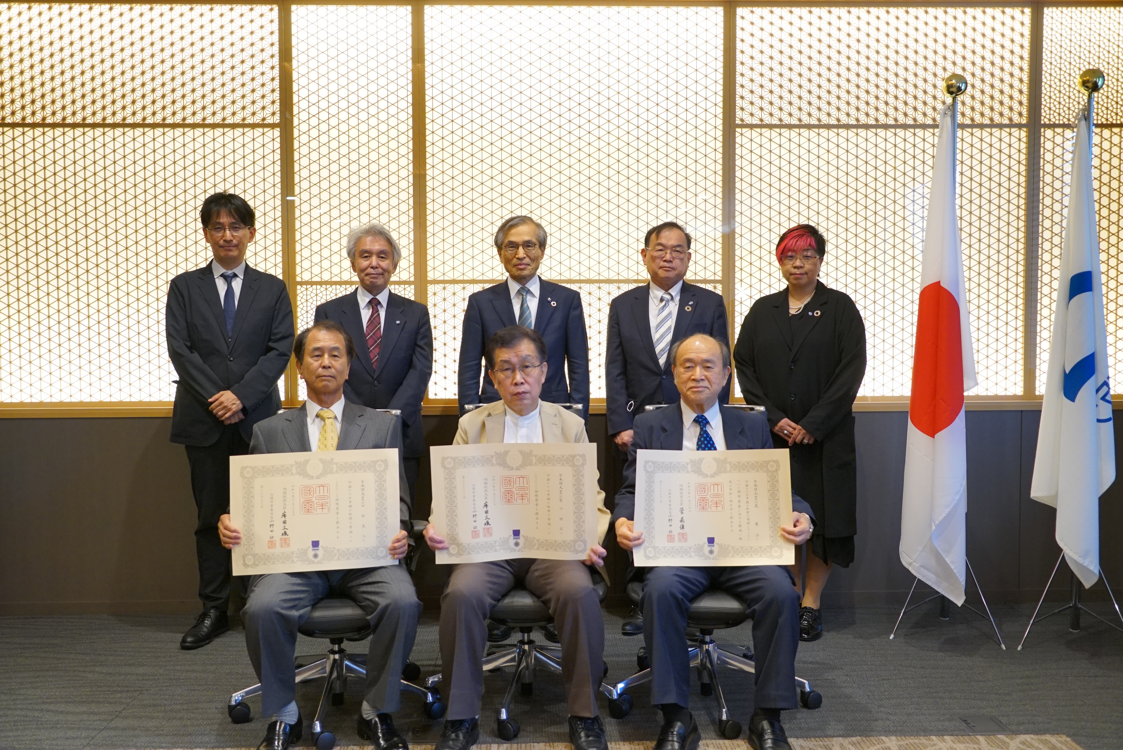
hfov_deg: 60.3
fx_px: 968
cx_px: 562
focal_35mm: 31
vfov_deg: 42.4
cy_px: 375
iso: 3200
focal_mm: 31
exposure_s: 1/160
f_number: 4
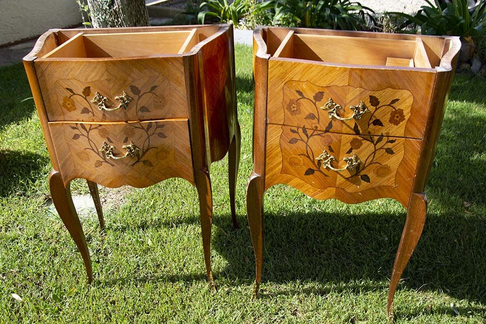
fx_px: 486
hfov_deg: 53.1
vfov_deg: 36.9
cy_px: 162
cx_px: 243
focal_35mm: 36
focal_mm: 24
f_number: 8
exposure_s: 1/160
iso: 100
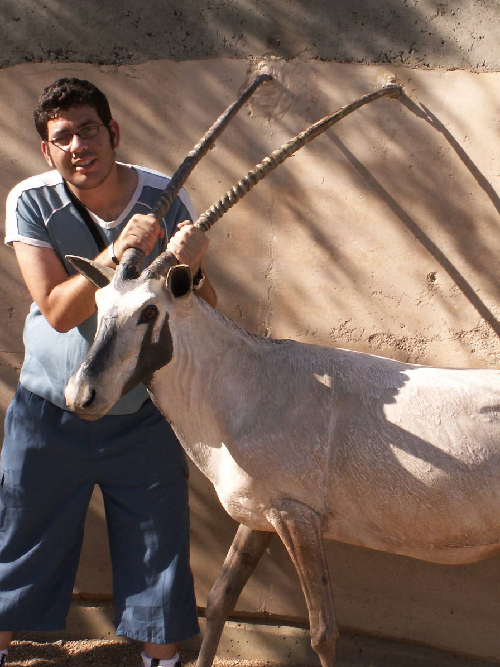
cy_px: 333
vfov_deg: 24.7
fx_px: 1522
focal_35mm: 79
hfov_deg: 18.6
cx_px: 293
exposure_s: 1/160
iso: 50
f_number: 6.3
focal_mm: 9.78
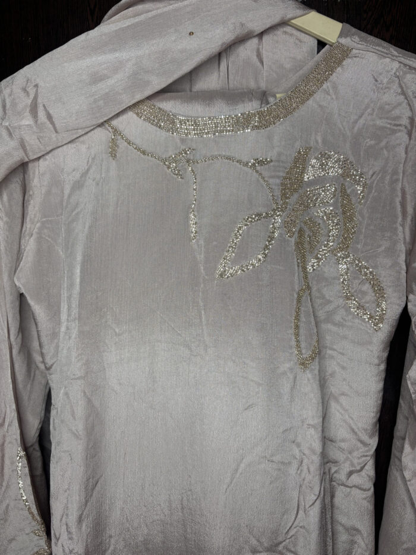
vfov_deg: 67.3
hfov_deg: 53.1
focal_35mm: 26
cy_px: 278
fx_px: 417
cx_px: 208
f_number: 1.6
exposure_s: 1/100
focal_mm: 5.96
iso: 50
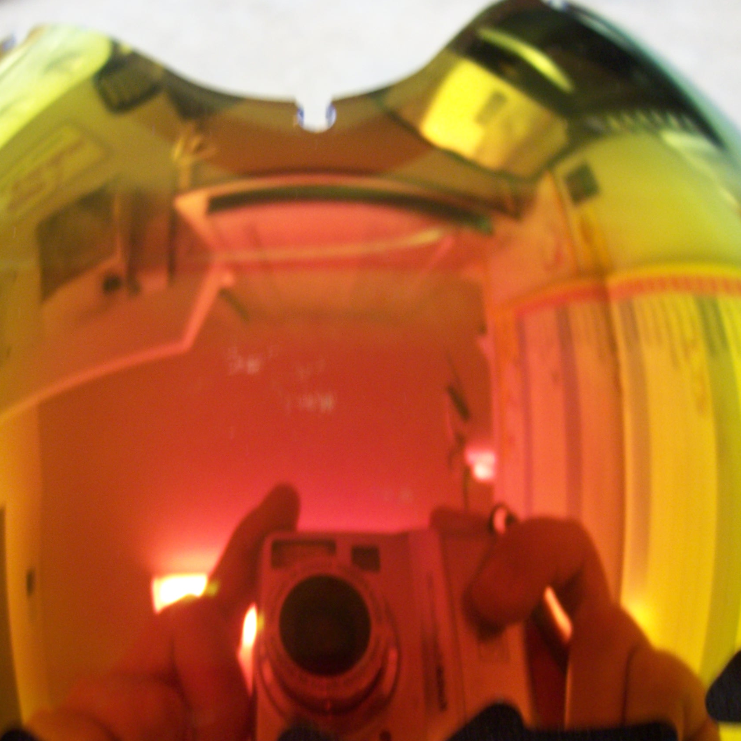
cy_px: 371
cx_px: 271
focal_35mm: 41
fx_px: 993
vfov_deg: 40.9
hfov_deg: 40.6
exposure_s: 1/8
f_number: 2.7
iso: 160
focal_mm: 5.6
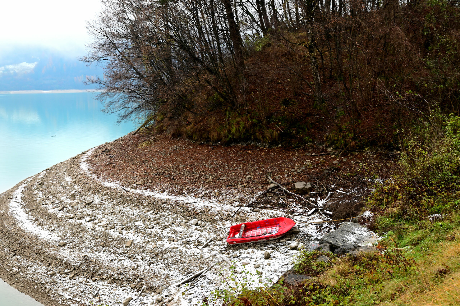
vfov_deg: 28.0
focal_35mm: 48
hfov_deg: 41.1
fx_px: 613
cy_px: 153
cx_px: 230
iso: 200
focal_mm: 48
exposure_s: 1/8
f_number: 11
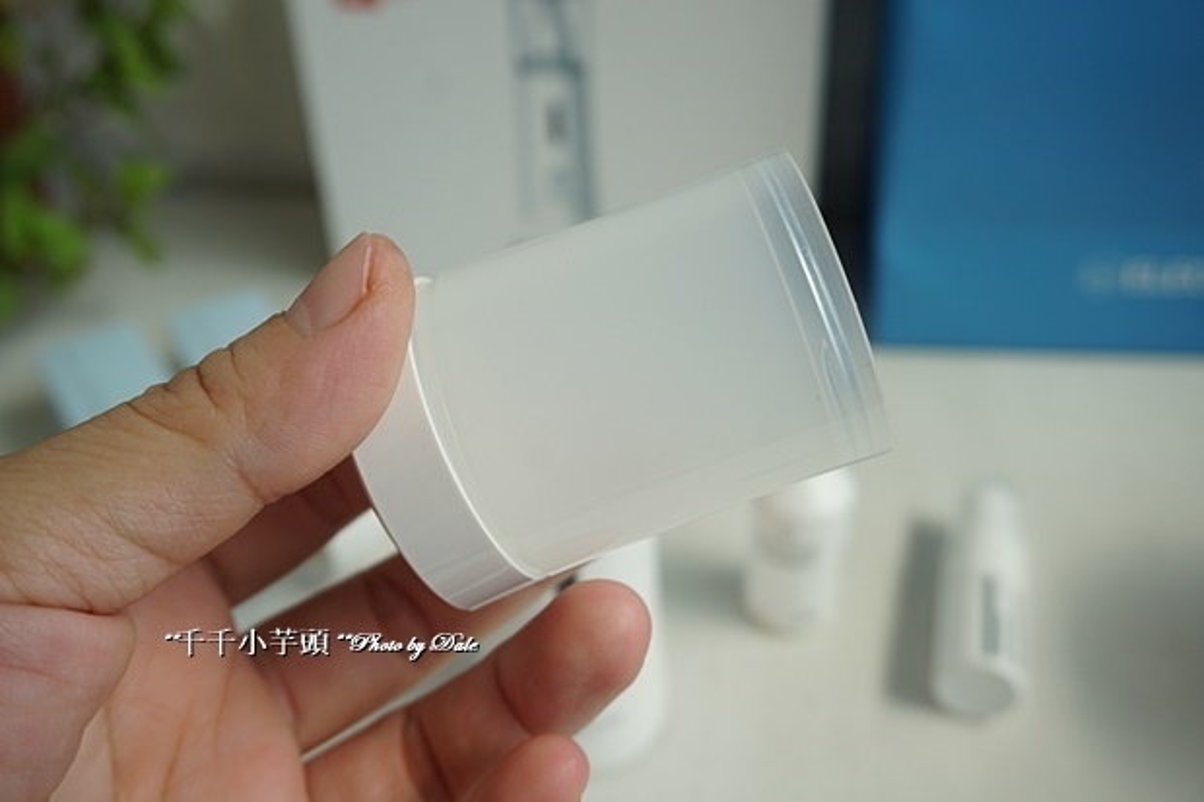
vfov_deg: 36.9
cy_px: 401
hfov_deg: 53.1
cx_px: 602
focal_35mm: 36
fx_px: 1204
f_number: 5.6
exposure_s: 1/125
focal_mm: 24
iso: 100
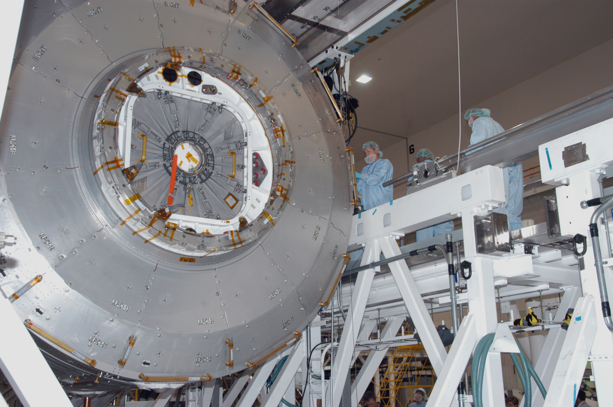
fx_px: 689
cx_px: 306
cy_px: 204
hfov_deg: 48.0
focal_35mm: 40
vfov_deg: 33.0
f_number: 6.3
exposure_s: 1/25
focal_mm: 27
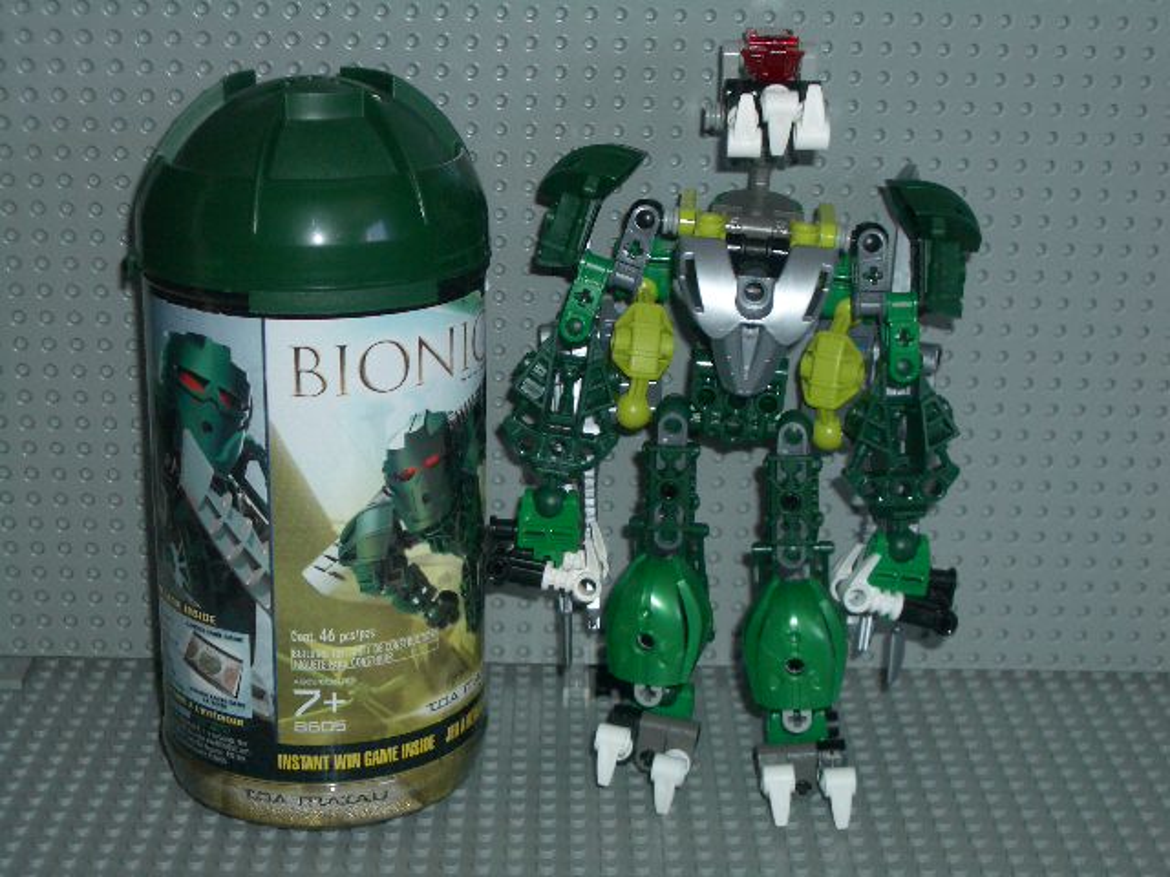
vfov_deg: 23.7
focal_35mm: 62
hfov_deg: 31.2
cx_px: 585
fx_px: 2096
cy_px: 438
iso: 100
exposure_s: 1/60
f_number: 3.5
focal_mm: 10.2
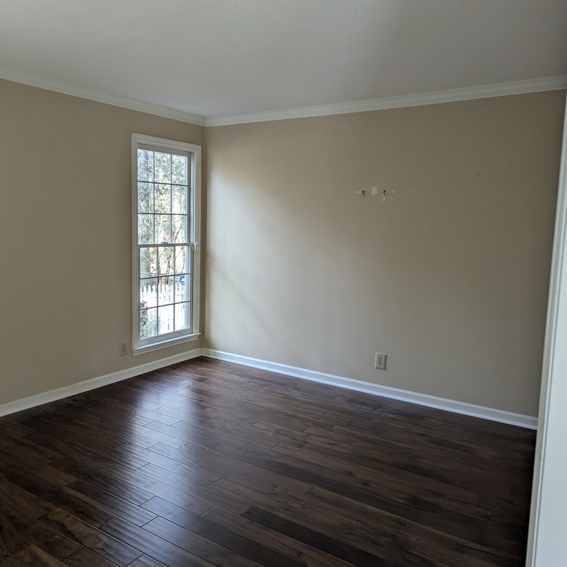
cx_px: 223
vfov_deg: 55.6
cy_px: 288
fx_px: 537
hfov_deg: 55.2
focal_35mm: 29
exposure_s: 1/276
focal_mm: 6.81
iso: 231
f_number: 1.85
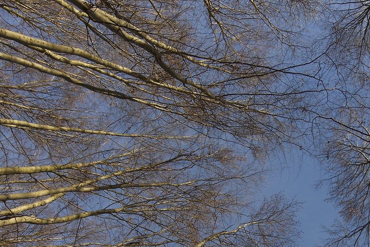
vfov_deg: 29.1
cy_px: 227
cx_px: 279
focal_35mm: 44
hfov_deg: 43.0
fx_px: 452
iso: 160
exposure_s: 1/50
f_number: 20
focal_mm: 16
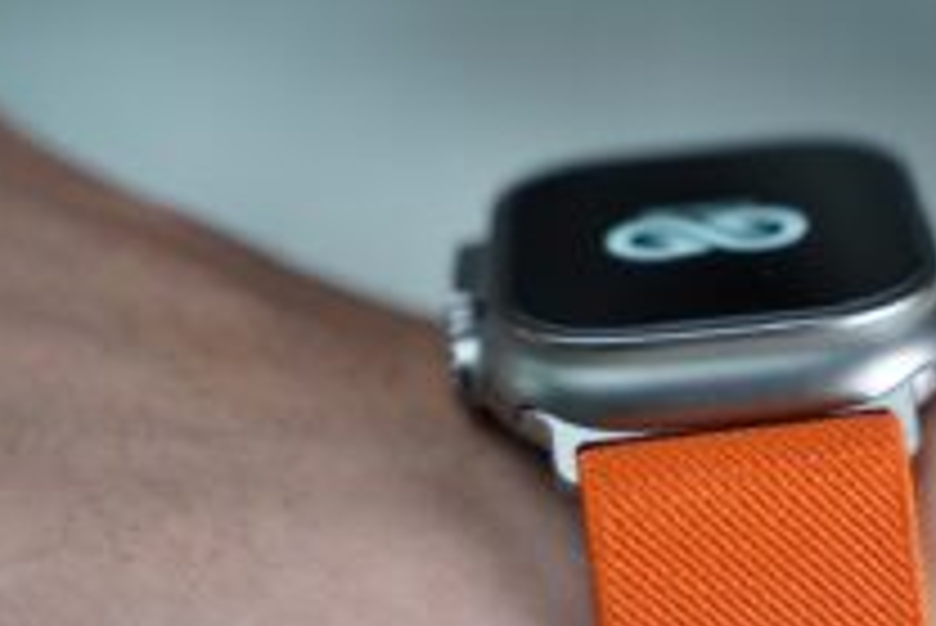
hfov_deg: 16.5
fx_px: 3200
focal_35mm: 123
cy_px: 588
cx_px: 716
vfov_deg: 11.1
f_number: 4
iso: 1600
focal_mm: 64
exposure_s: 1/90
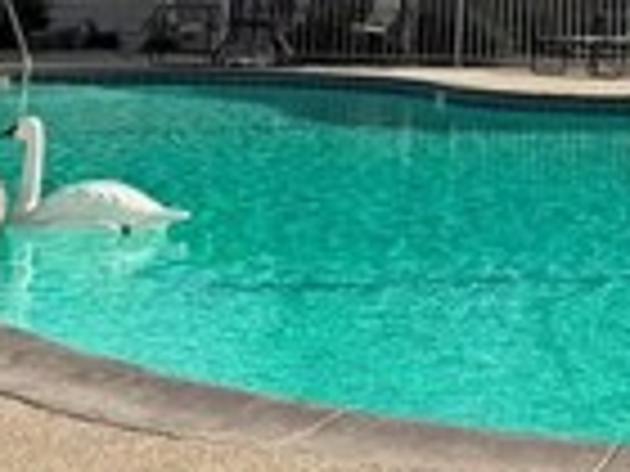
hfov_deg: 17.3
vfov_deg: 11.6
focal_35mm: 110
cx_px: 680
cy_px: -580
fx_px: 2002
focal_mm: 6.76
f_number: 1.78
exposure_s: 1/4950
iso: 80
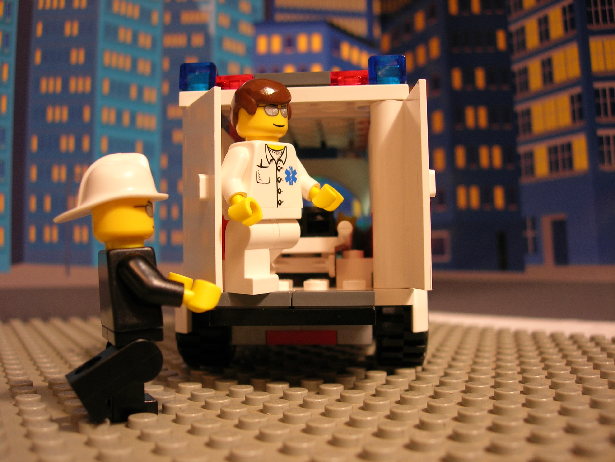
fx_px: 675
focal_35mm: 38
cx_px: 308
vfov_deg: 37.7
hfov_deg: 49.0
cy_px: 231
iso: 64
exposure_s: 1/5.6
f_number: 2.8
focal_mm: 7.8
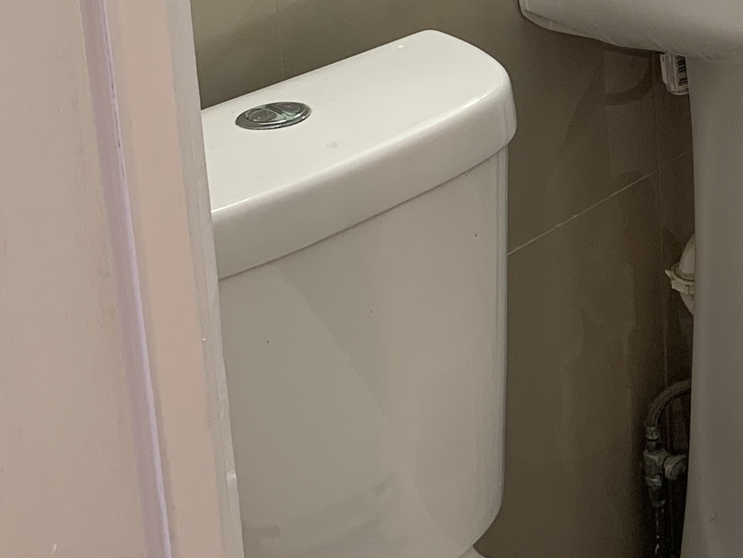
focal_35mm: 86
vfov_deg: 16.6
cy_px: -66
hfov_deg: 21.9
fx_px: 1846
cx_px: 749
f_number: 1.8
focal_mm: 4.25
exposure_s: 1/60
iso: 80
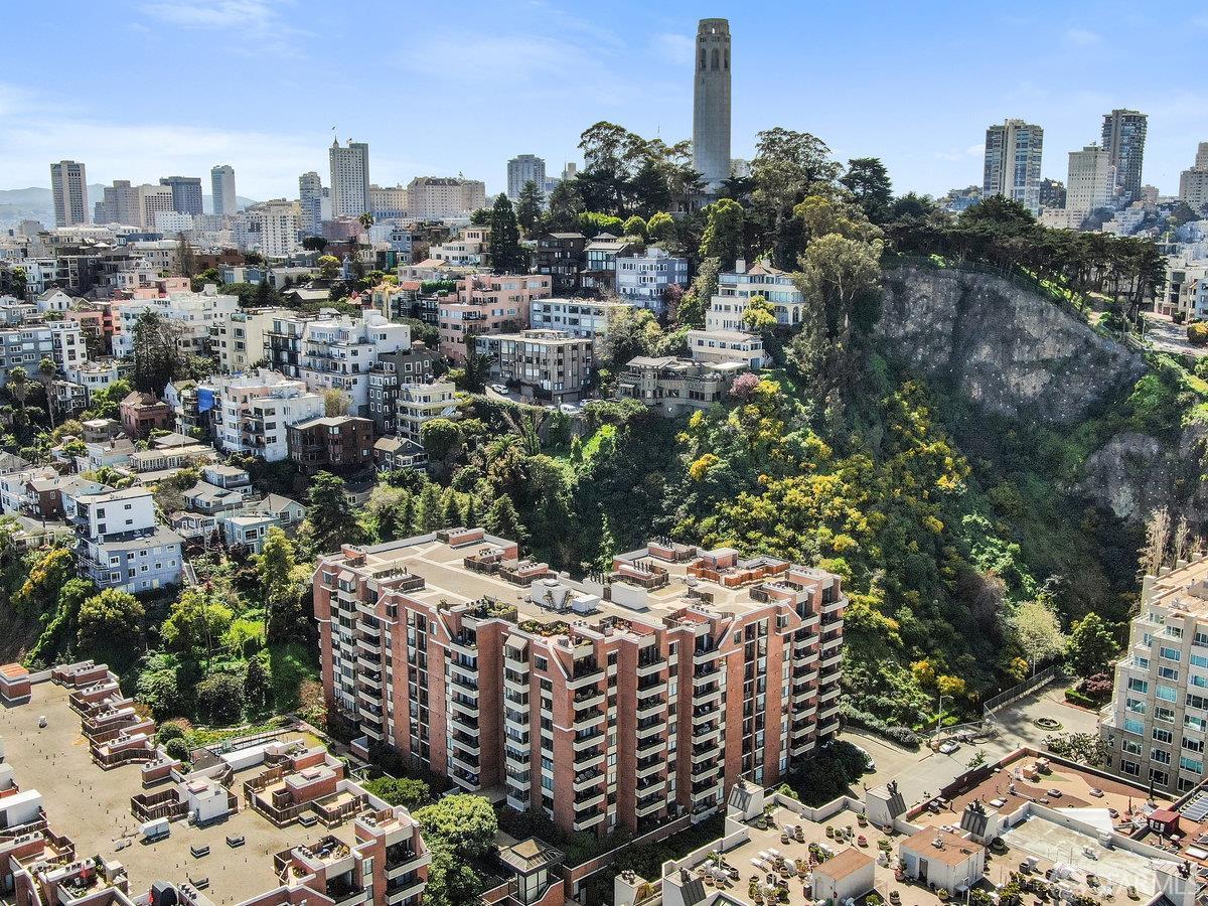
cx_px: 604
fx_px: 1291
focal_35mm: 37
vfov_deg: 38.7
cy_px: 453
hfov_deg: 50.1
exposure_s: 1/320
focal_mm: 6.35
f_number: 3.4
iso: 100
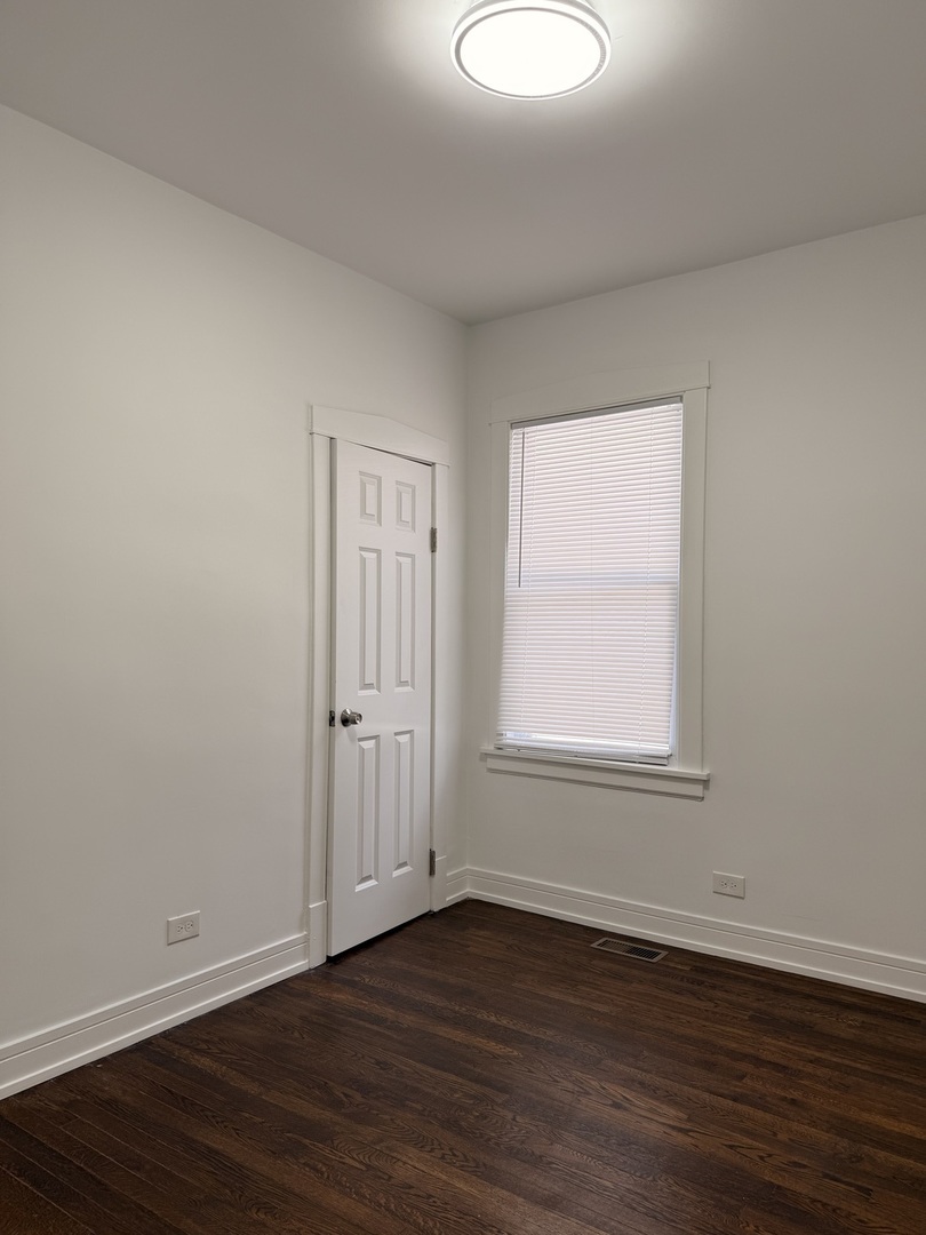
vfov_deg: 71.6
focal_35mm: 24
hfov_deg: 56.8
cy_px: 618
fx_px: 856
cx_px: 463
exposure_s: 1/120
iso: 80
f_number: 1.78
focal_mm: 6.76
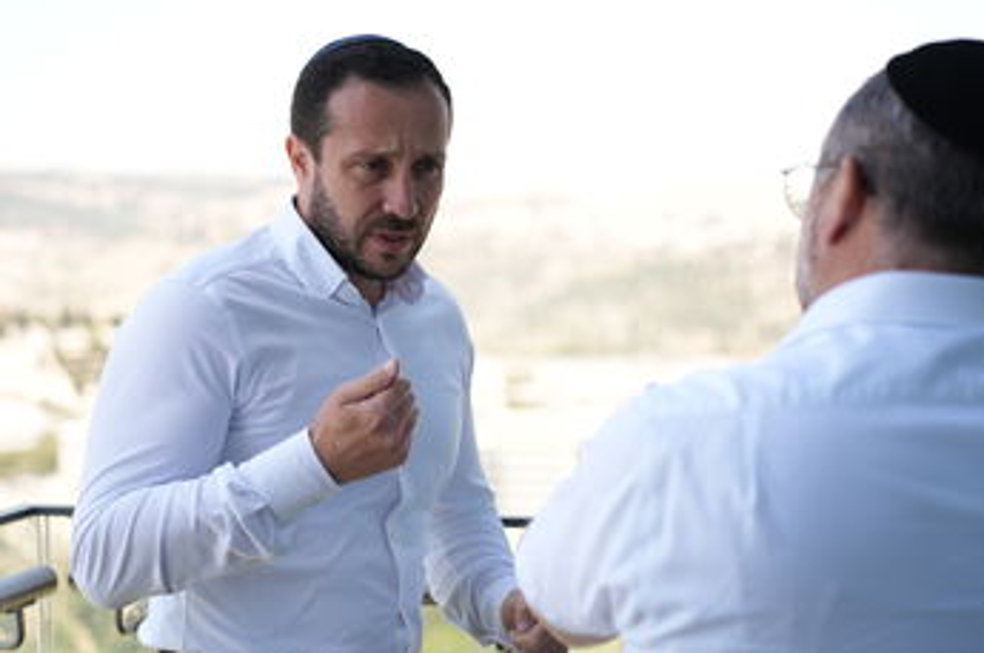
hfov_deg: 25.4
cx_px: 502
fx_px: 2184
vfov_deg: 17.0
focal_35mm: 80
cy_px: 342
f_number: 2.8
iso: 100
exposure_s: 1/400
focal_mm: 69
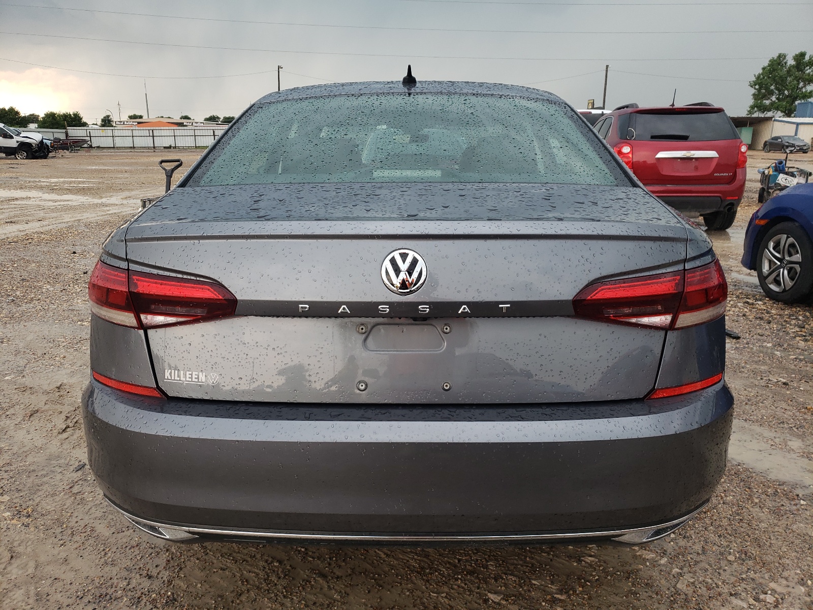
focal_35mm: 26
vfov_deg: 53.1
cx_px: 406
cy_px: 305
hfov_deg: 67.3
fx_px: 611
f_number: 1.5
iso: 54
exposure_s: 1/120
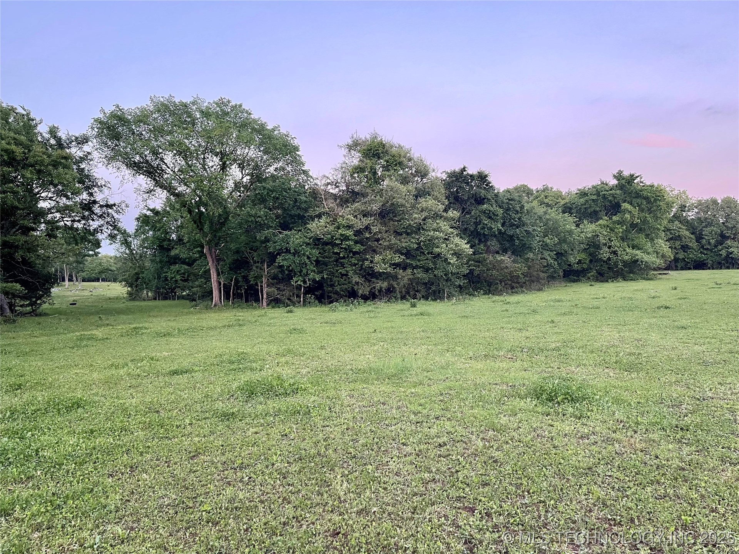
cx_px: 370
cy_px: 277
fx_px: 534
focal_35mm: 25
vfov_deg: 54.9
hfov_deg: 69.4
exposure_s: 1/81
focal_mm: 5.1
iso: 125
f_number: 1.6
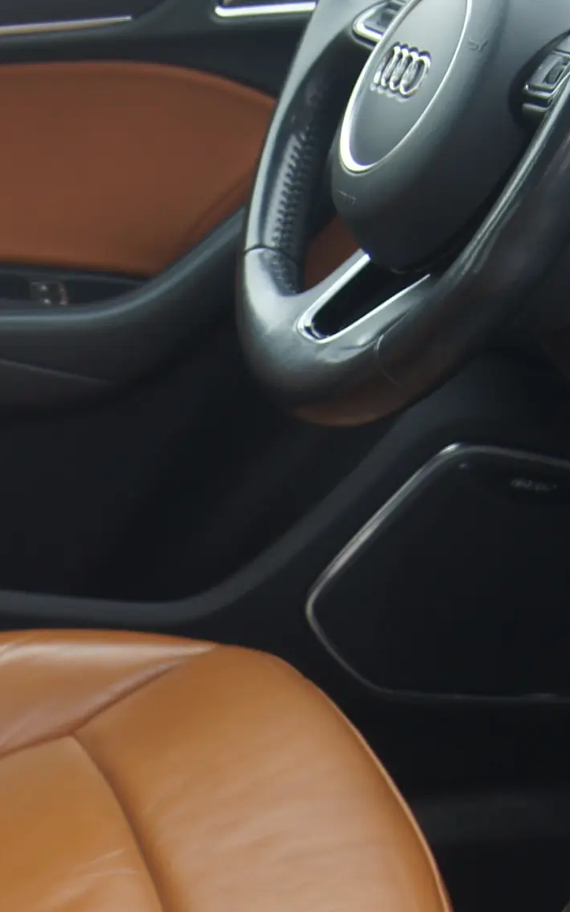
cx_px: -91
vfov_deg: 17.7
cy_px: 993
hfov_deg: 11.3
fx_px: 2832
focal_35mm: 114
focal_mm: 22
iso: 100
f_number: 4
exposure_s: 1/40
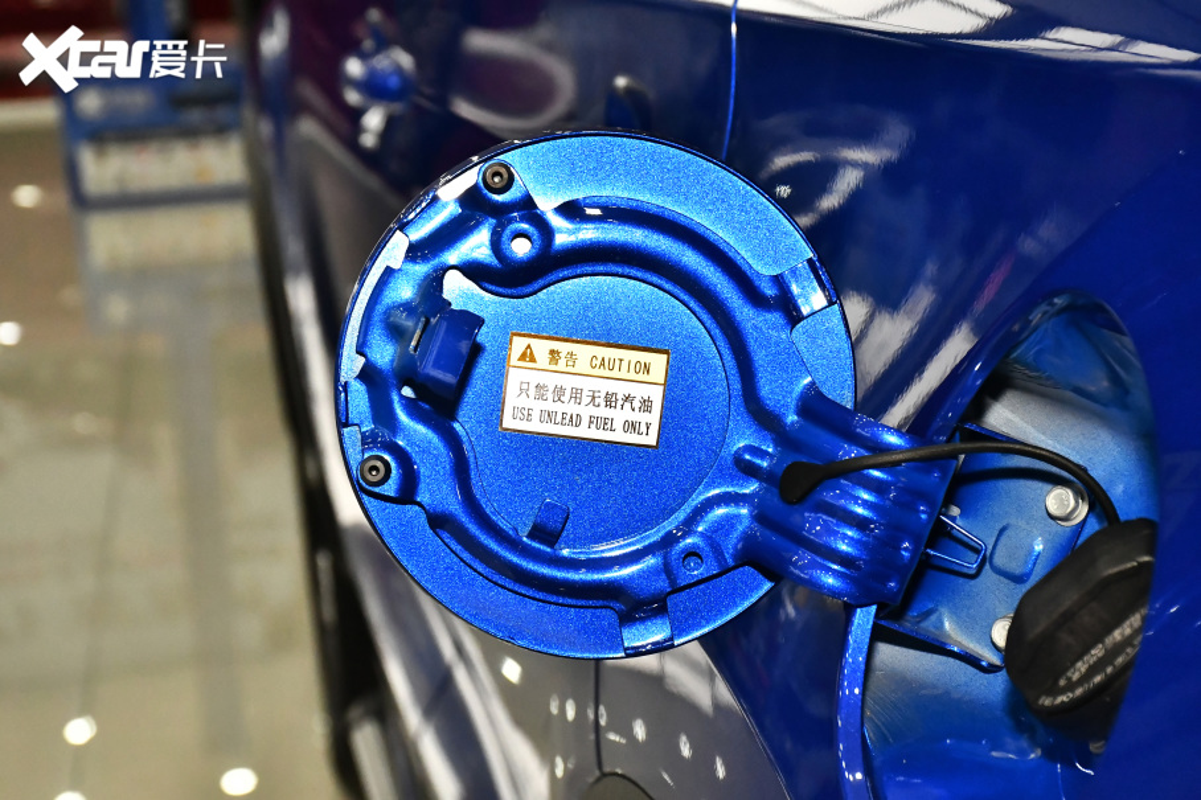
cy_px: 400
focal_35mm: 93
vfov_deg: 14.7
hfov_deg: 21.9
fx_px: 3102
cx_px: 600
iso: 6400
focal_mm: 62
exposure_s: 1/125
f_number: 9
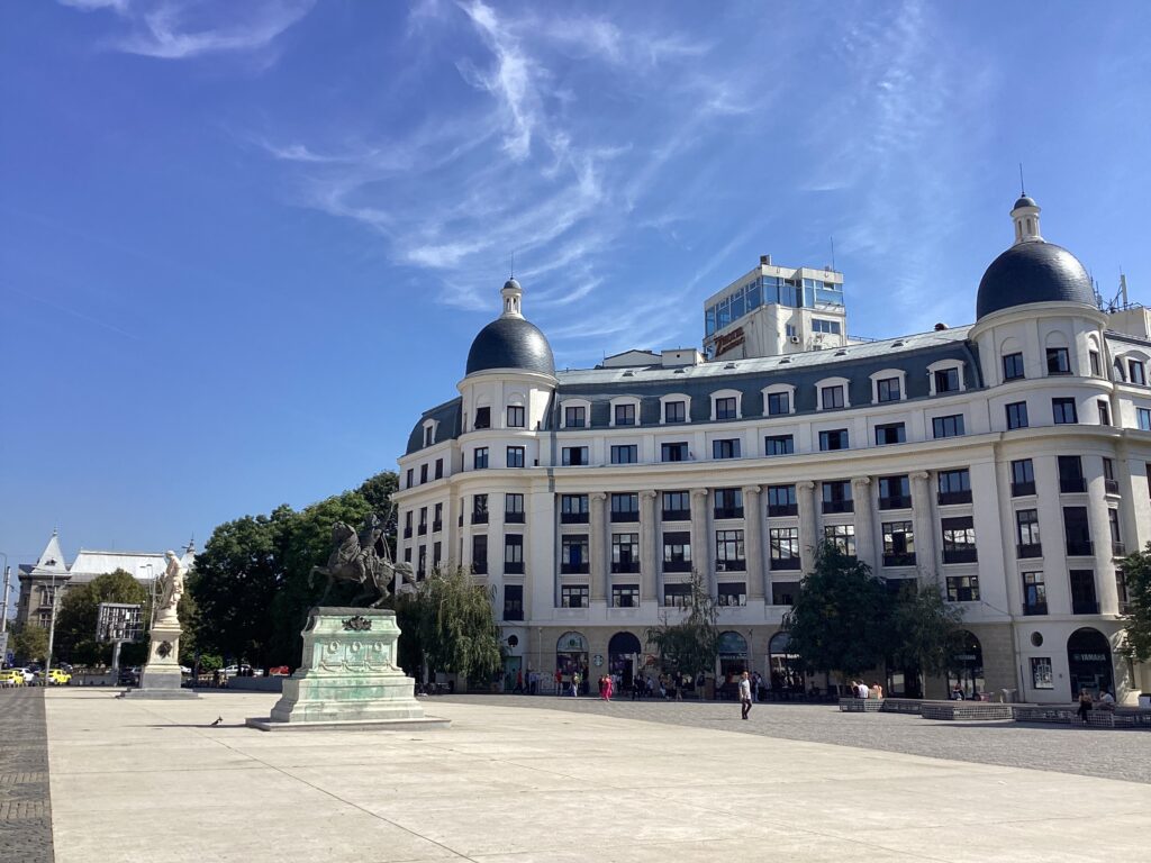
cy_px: 432
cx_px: 576
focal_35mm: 31
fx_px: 1031
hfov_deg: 58.4
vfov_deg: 45.4
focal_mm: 3.3
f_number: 2.4
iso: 25
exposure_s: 1/1567
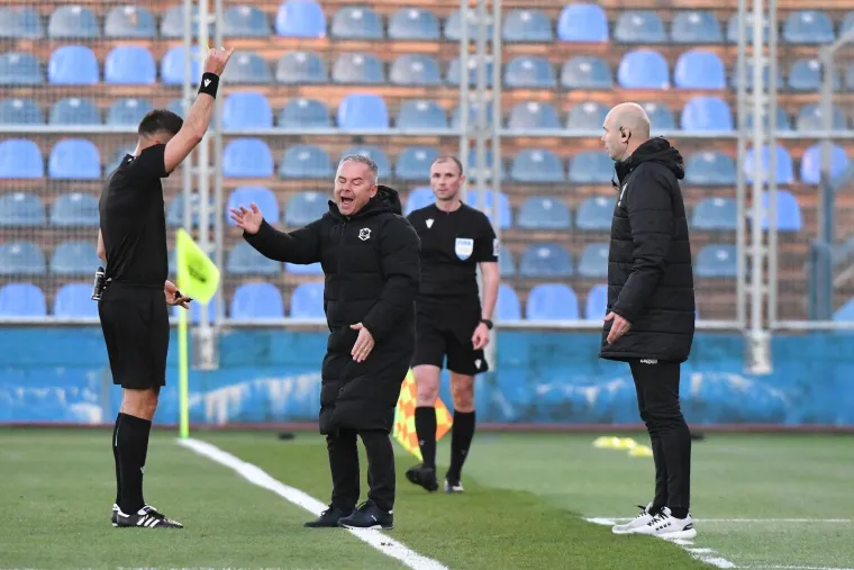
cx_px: 427
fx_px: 8067
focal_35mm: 340
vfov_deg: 4.0
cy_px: 285
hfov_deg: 6.1
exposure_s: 1/1000
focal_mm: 340
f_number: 5
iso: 2500
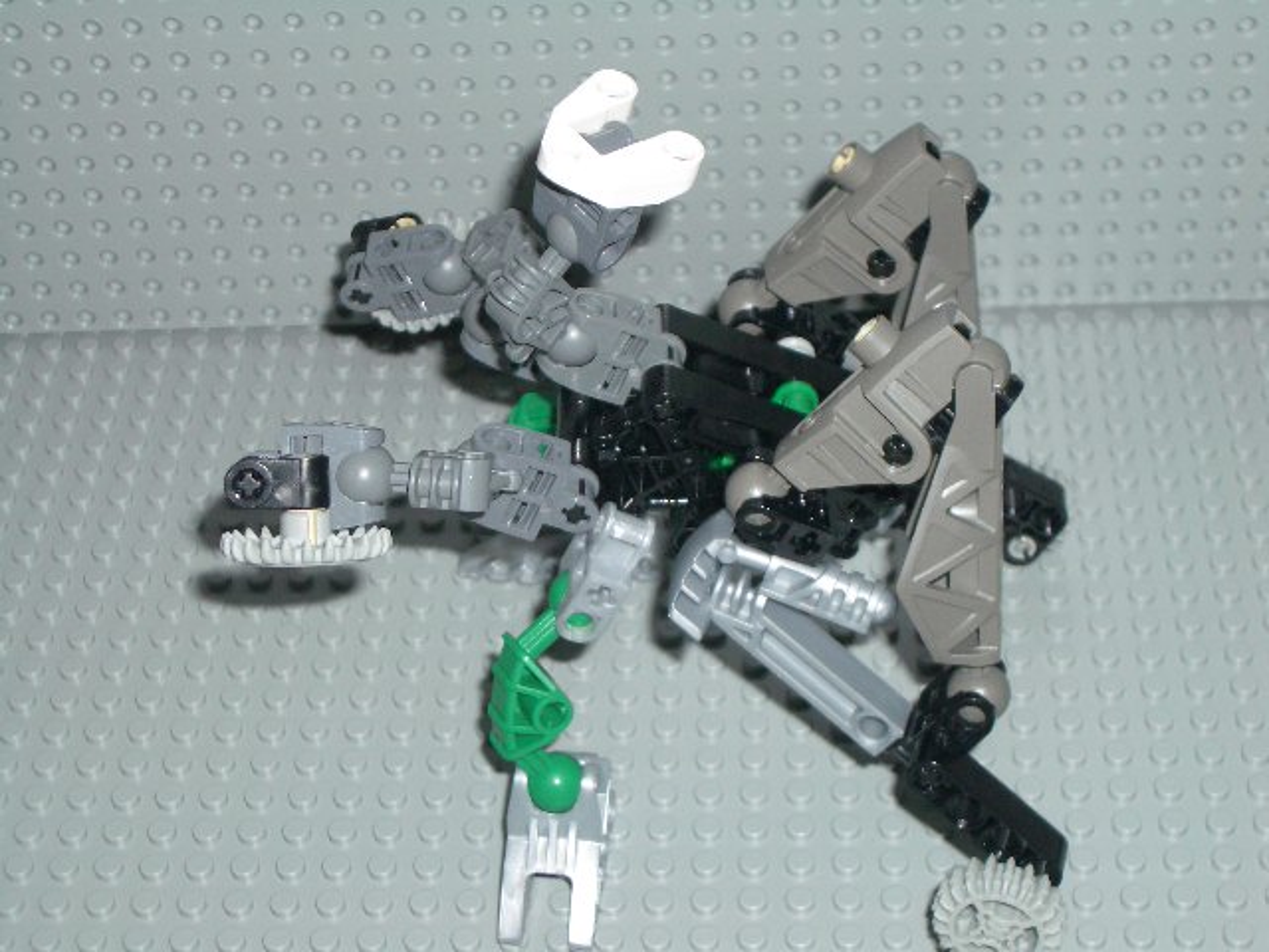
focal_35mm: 74
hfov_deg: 26.3
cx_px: 634
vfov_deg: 19.9
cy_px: 476
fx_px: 2713
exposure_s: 1/60
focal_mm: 12.2
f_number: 3.9
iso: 100
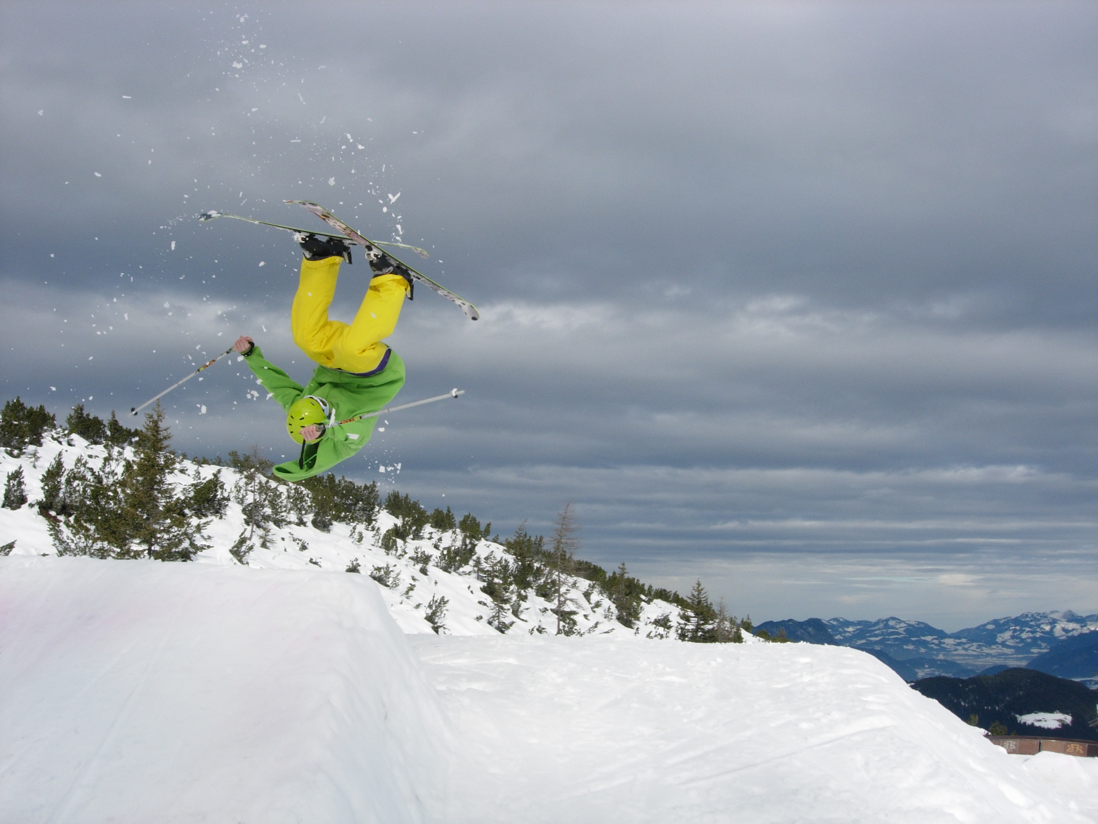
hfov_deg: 49.0
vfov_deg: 37.7
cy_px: 412
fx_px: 1205
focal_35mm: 38
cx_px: 549
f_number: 4.8
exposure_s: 1/1054
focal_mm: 7.8
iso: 64
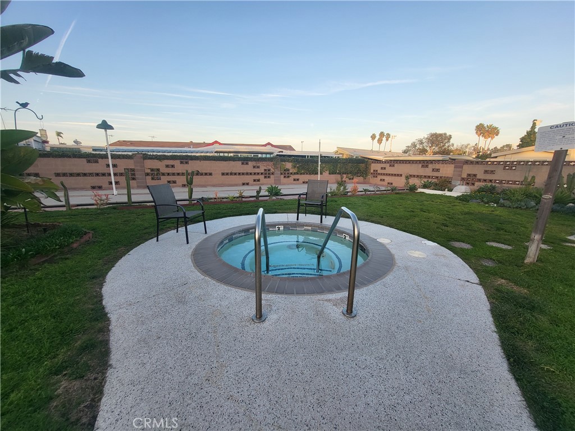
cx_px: 288
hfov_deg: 106.2
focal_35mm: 13
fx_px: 216
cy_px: 216
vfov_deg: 89.9
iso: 32
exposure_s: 1/203
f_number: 2.2
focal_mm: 1.74
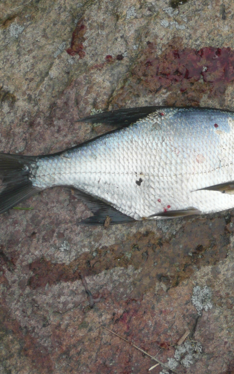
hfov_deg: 6.9
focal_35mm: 189
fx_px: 1928
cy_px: 186
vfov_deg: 11.1
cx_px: 167
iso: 100
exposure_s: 1/320
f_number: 4.7
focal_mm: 14.7
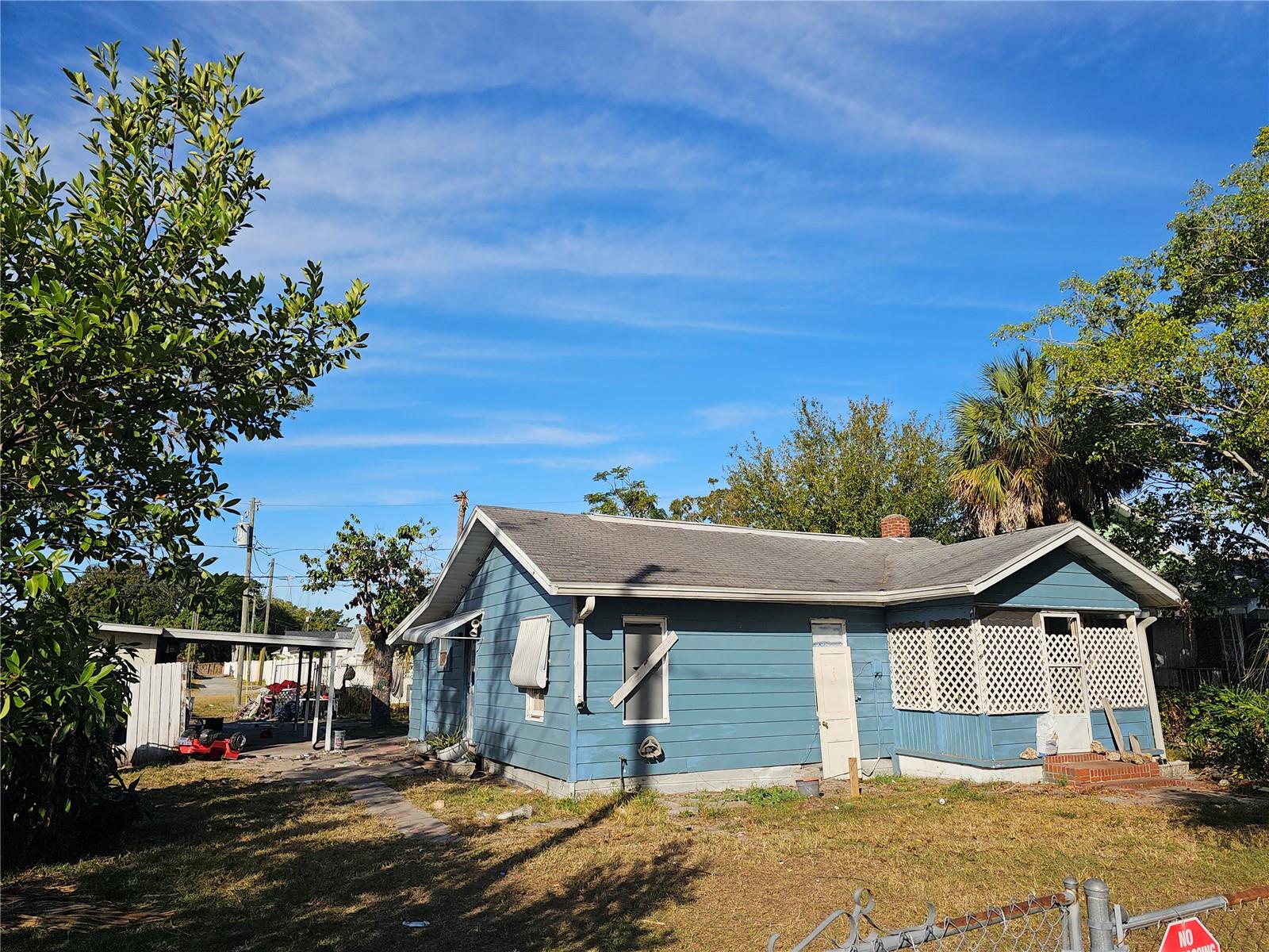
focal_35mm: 23
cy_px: 476
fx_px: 843
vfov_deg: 58.9
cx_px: 634
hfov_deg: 73.9
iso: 10
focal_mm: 6.3
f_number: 1.7
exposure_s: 1/1033
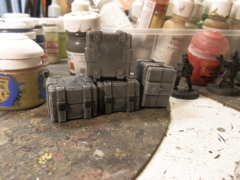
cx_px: 120
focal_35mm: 28
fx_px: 194
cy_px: 90
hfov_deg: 63.4
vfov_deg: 49.7
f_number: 3.1
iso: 400
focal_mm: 5
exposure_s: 1/100
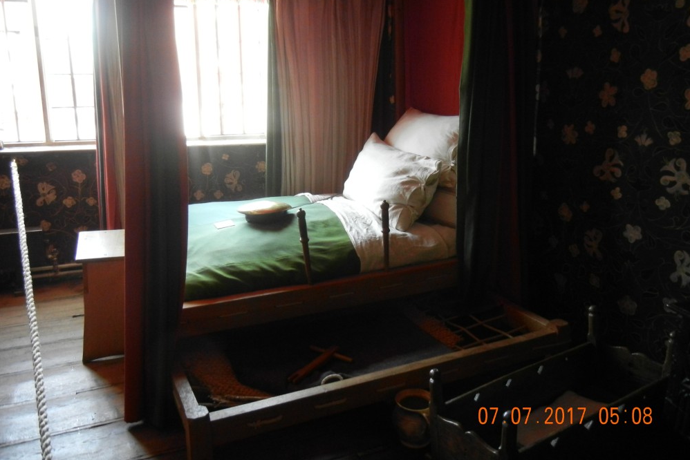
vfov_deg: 41.1
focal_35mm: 32
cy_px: 206
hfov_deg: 58.7
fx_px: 613
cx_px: 342
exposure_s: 1/44.8
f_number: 3.5
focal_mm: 5.4
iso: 640
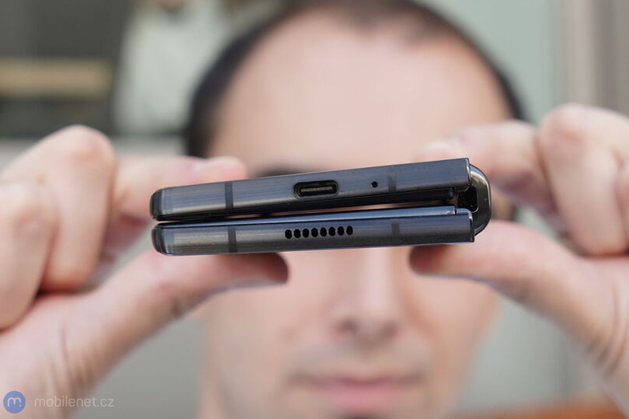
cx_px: 316
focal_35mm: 43
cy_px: 208
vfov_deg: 31.1
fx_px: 751
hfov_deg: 45.5
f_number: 6.3
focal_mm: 42
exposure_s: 1/250
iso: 500
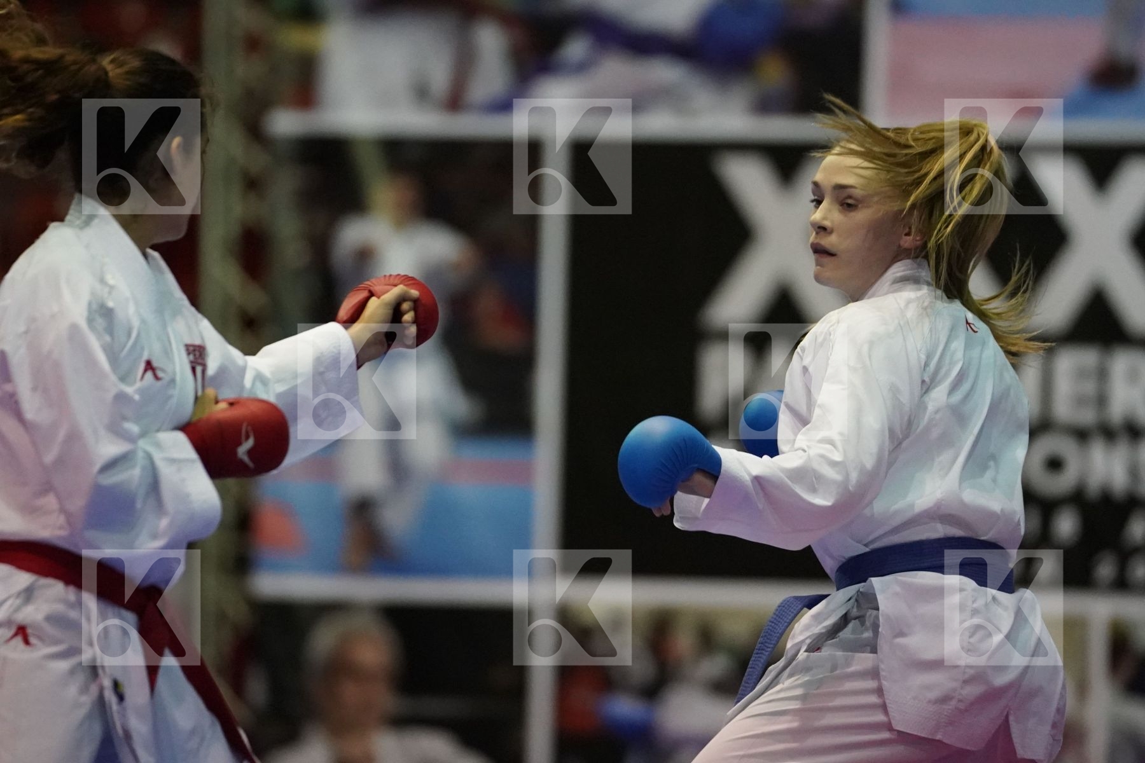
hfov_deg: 6.9
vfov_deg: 4.6
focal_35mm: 300
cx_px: 572
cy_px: 382
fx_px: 9541
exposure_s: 1/800
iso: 6400
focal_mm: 200
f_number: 2.8
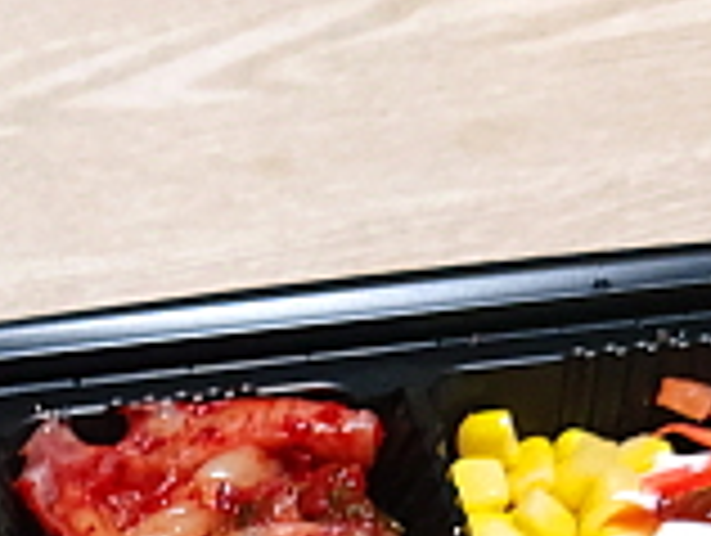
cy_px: 1058
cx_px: 4
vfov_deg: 12.9
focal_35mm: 101
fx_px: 2078
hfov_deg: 18.9
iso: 200
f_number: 2
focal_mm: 4.58
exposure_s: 1/30
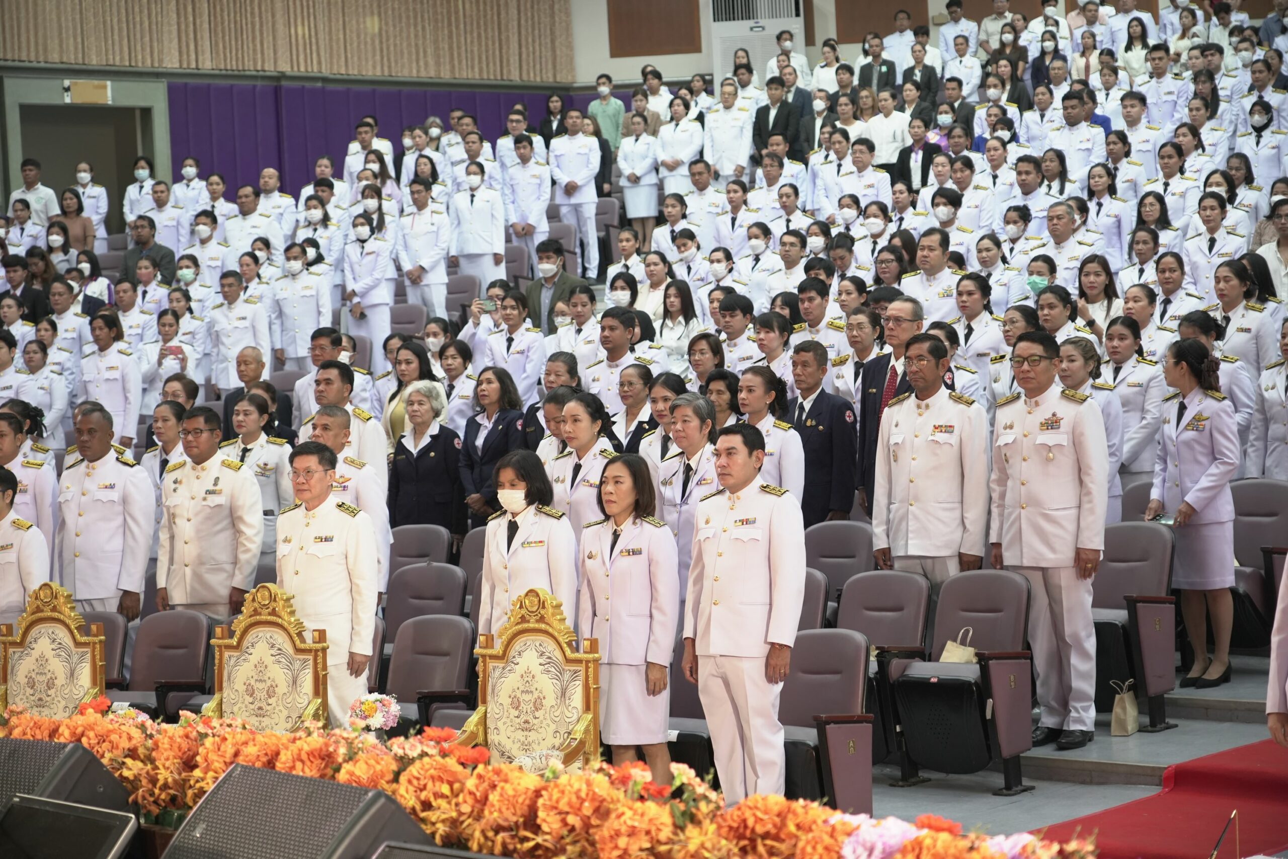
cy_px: 430
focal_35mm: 77
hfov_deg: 26.3
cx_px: 644
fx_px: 2755
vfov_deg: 17.7
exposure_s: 1/60
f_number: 4
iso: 1250
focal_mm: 77
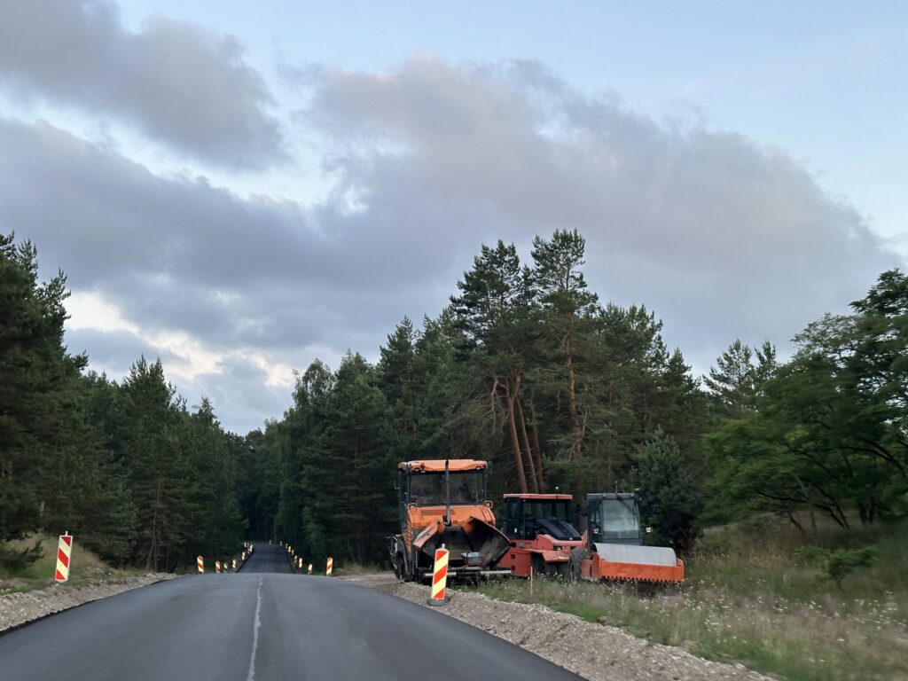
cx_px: 454
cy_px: 340
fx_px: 1259
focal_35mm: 48
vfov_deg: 30.3
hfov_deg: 39.7
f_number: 1.78
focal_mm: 6.86
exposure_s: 1/121
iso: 80
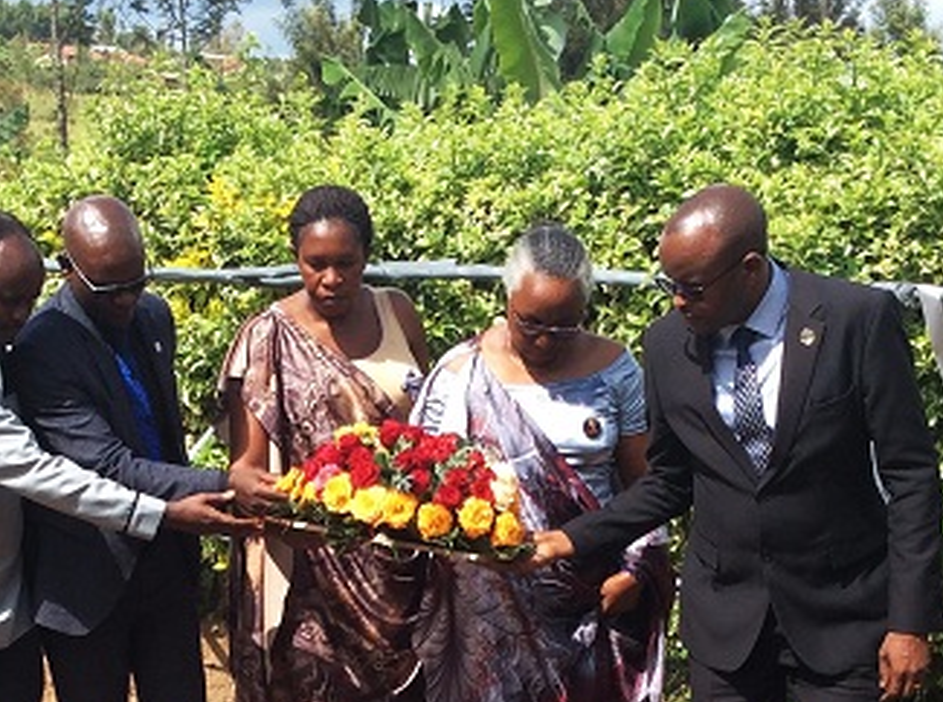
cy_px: 664
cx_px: 363
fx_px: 1875
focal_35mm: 69
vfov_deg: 20.7
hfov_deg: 28.1
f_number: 2.4
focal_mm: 3.3
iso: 32
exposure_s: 1/743
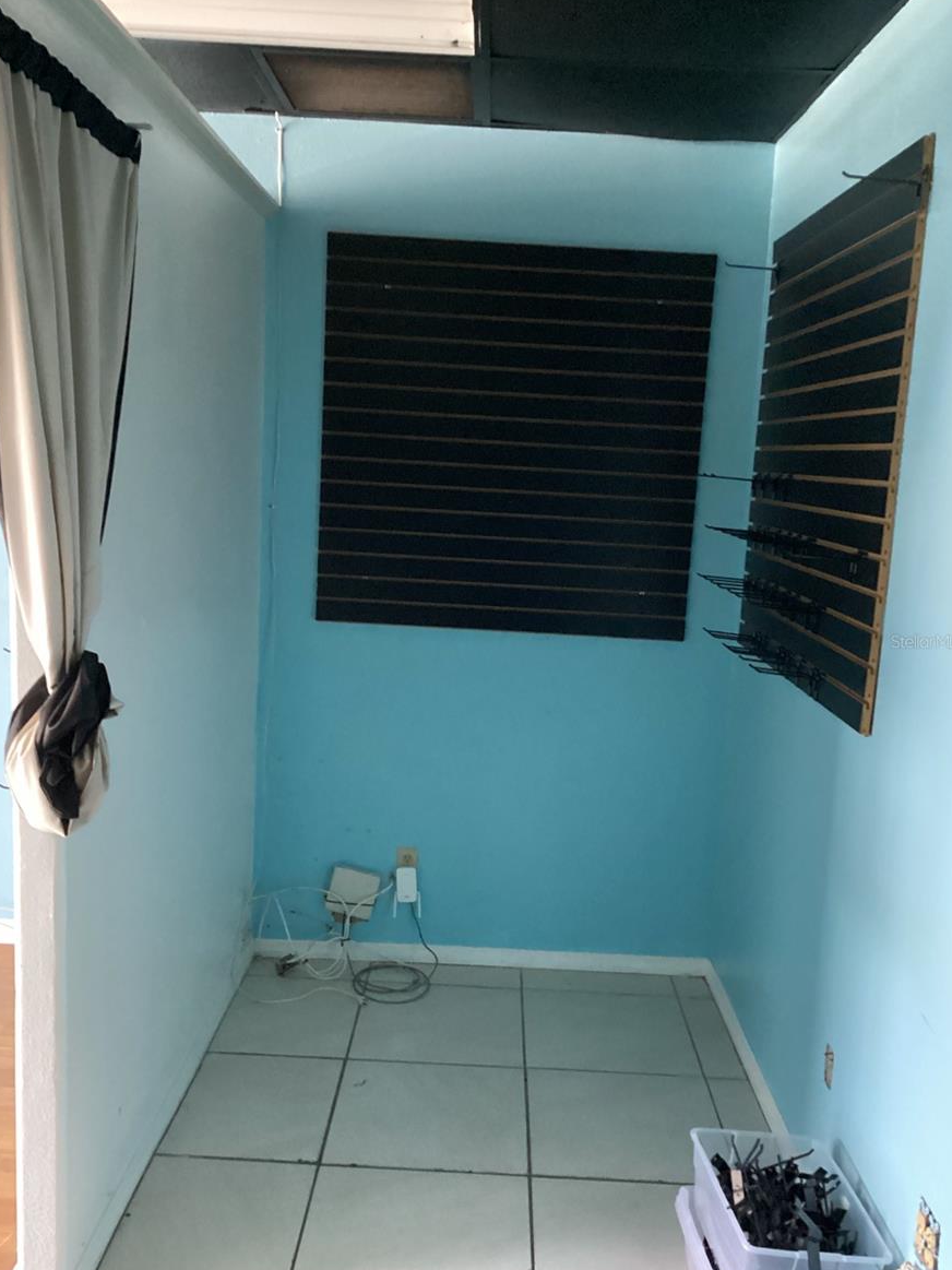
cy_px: 641
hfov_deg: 44.2
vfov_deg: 56.8
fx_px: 1174
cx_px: 477
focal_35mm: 32
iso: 640
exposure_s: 1/30
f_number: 2.4
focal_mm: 3.3
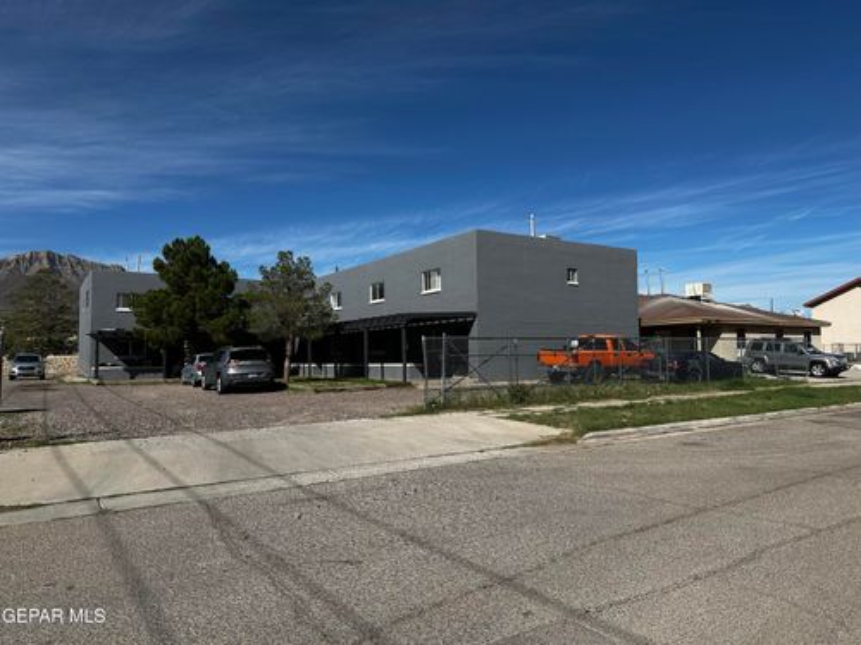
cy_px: 322
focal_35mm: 24
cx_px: 430
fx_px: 597
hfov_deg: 71.6
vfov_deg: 56.8
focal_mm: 6.86
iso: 80
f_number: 1.78
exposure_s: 1/6623
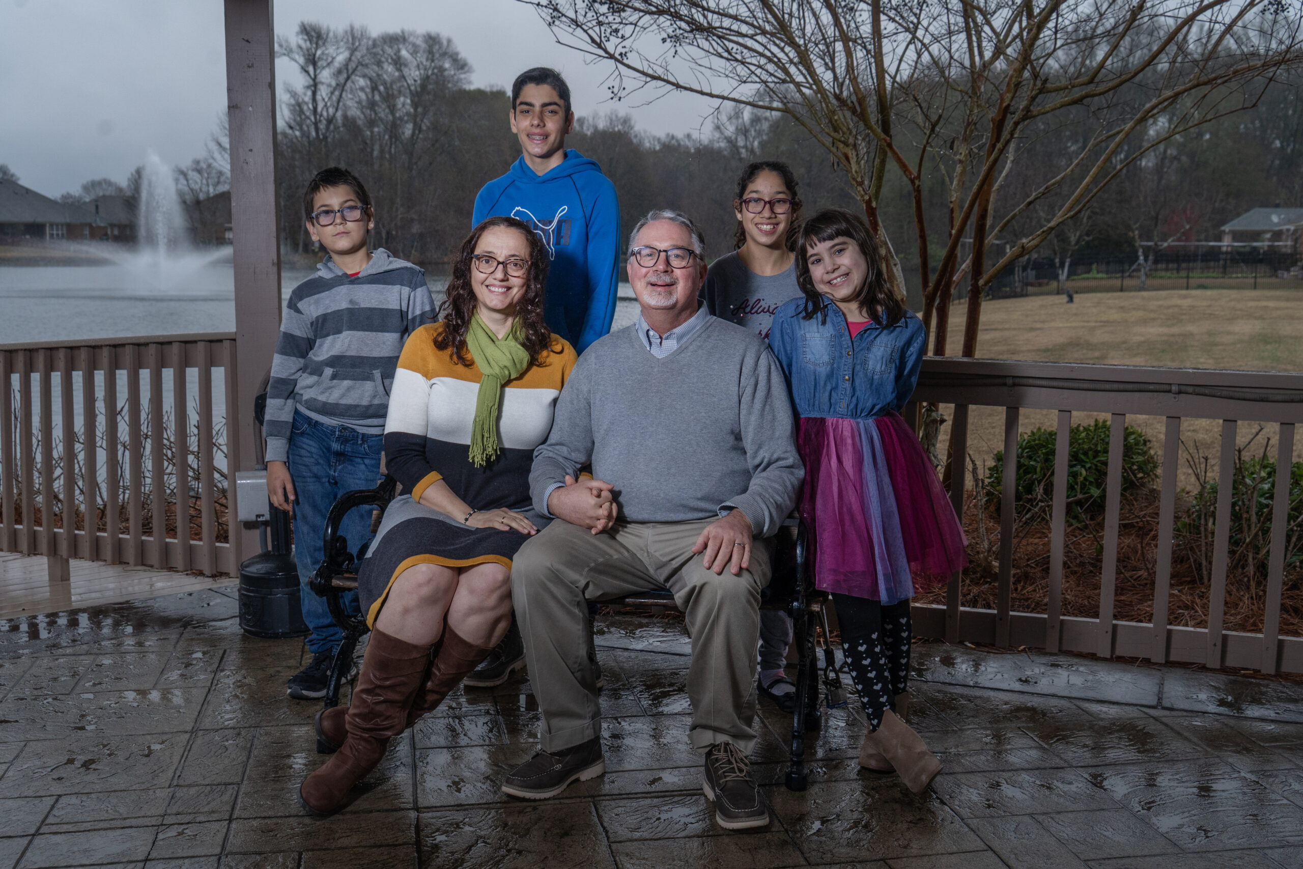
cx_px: 652
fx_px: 1303
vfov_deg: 36.9
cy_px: 434
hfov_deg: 53.1
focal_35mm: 36
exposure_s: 1/200
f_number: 7.1
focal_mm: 36
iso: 800
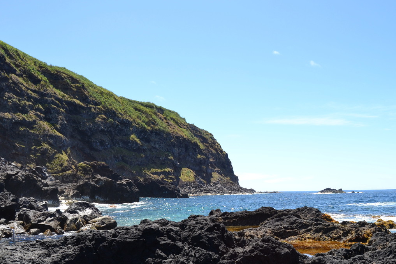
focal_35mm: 34
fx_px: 374
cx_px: 237
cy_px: 153
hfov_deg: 55.4
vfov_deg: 38.8
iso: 100
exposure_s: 1/200
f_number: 7.1
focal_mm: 18
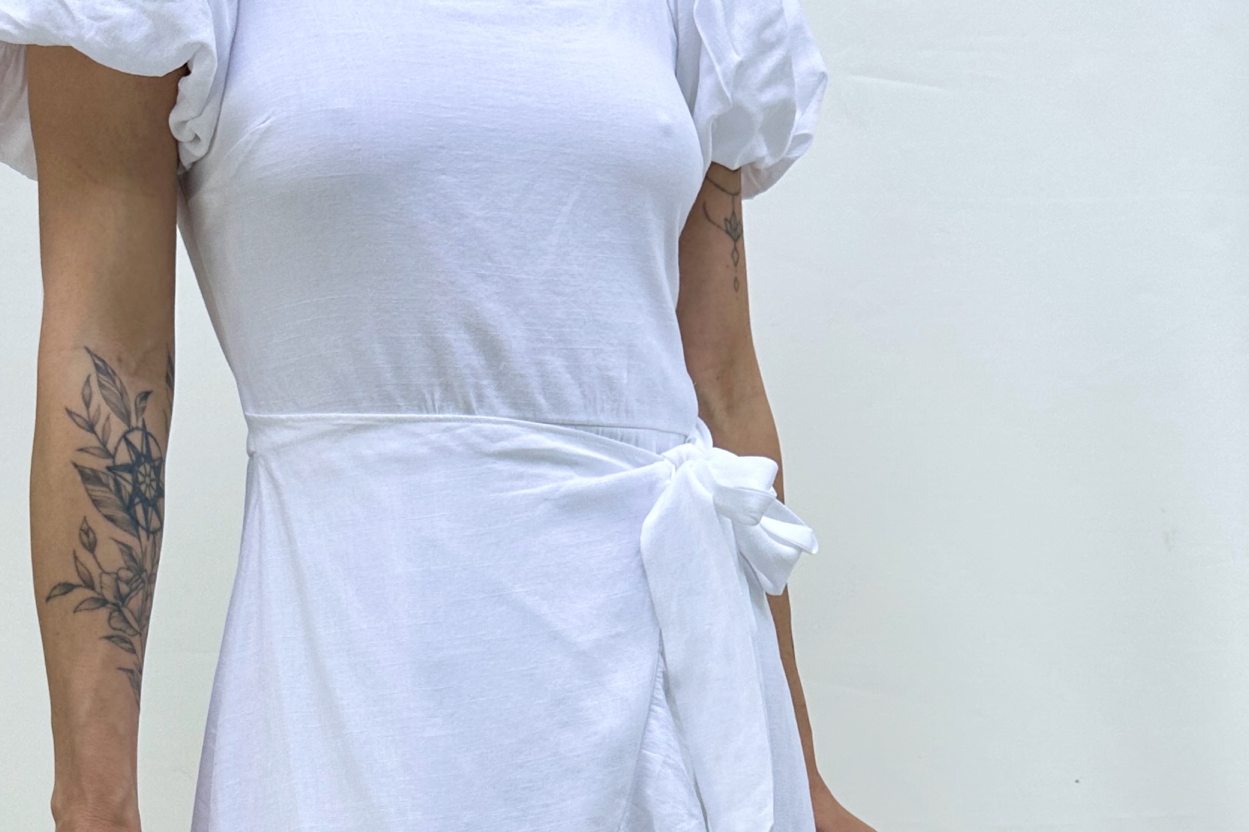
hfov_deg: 35.5
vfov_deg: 22.1
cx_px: 493
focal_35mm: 56
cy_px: 1032
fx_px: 1943
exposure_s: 1/1256
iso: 80
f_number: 1.78
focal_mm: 6.86
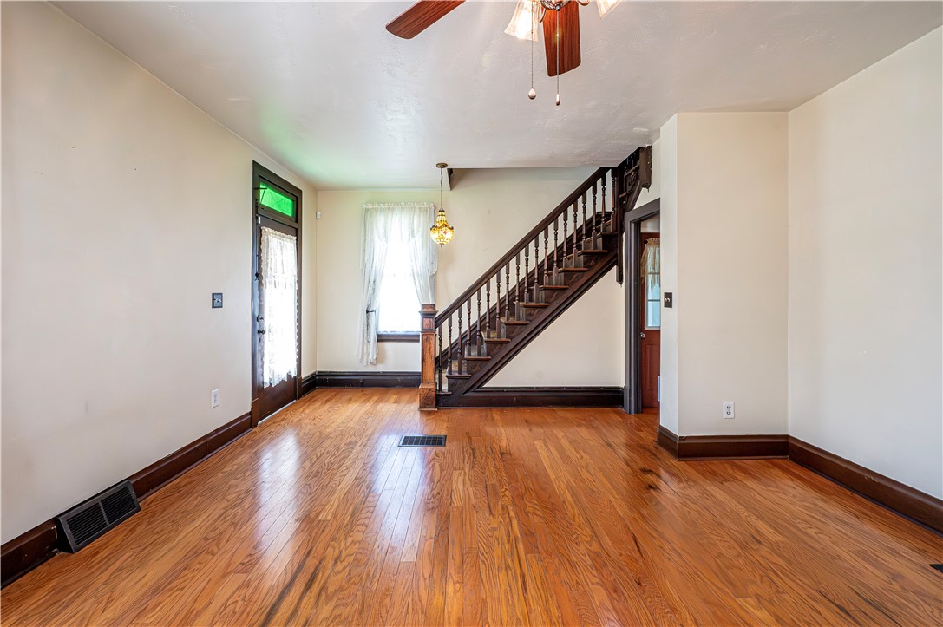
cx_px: 472
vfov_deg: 81.1
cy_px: 314
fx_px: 366
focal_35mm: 14
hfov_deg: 104.3
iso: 8000
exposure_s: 1/160
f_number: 9
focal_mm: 14
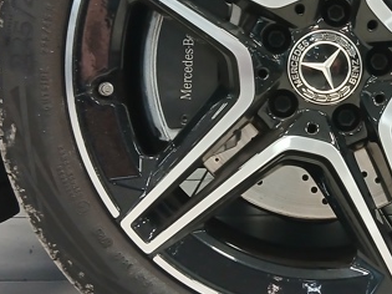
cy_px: 71
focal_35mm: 66
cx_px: 326
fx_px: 747
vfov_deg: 22.0
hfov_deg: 28.6
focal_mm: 3.98
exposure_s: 1/25
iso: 320
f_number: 1.8
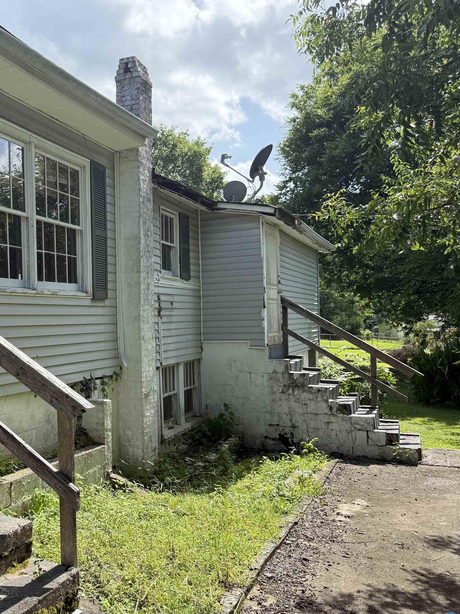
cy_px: 315
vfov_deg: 55.3
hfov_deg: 40.7
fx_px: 585
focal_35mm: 33
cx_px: 76
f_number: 1.78
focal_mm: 6.76
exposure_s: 1/2370
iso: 100
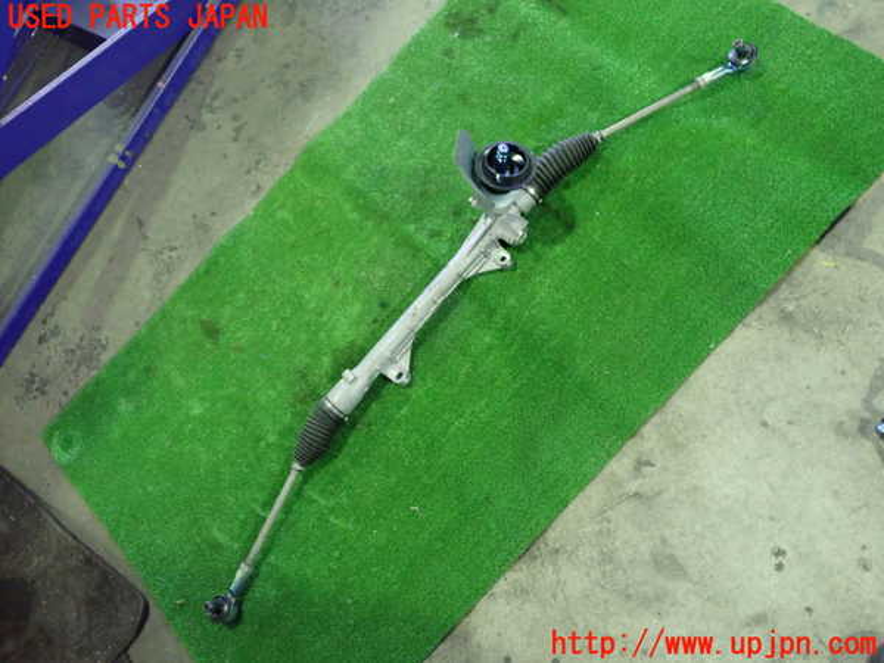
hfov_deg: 60.0
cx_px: 442
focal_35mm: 30
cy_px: 332
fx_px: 766
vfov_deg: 46.8
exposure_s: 1/30
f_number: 2.3
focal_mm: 5.5
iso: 800
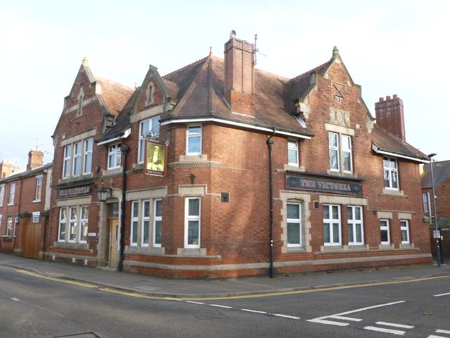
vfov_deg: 49.7
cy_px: 169
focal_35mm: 28
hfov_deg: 63.4
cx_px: 225
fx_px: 364
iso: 320
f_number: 3.3
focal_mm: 5
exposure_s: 1/500
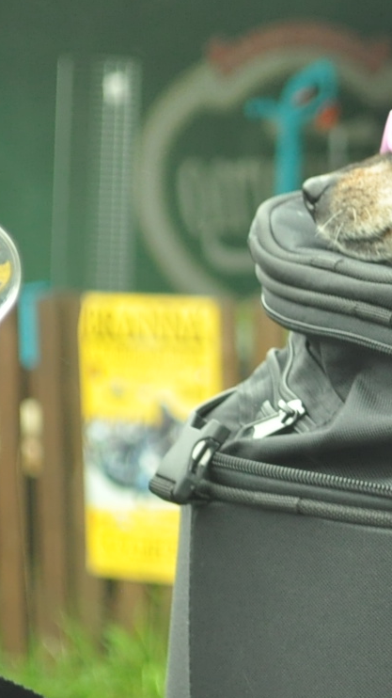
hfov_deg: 4.8
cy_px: 341
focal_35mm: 250
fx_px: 4614
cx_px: 552
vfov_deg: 8.6
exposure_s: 1/80
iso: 1000
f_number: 5.6
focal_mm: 55
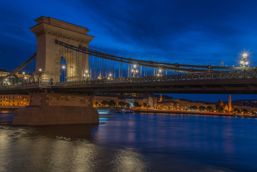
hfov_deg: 60.3
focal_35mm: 31
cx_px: 128
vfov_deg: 42.4
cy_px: 86
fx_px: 221
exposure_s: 6
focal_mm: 31
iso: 100
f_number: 8
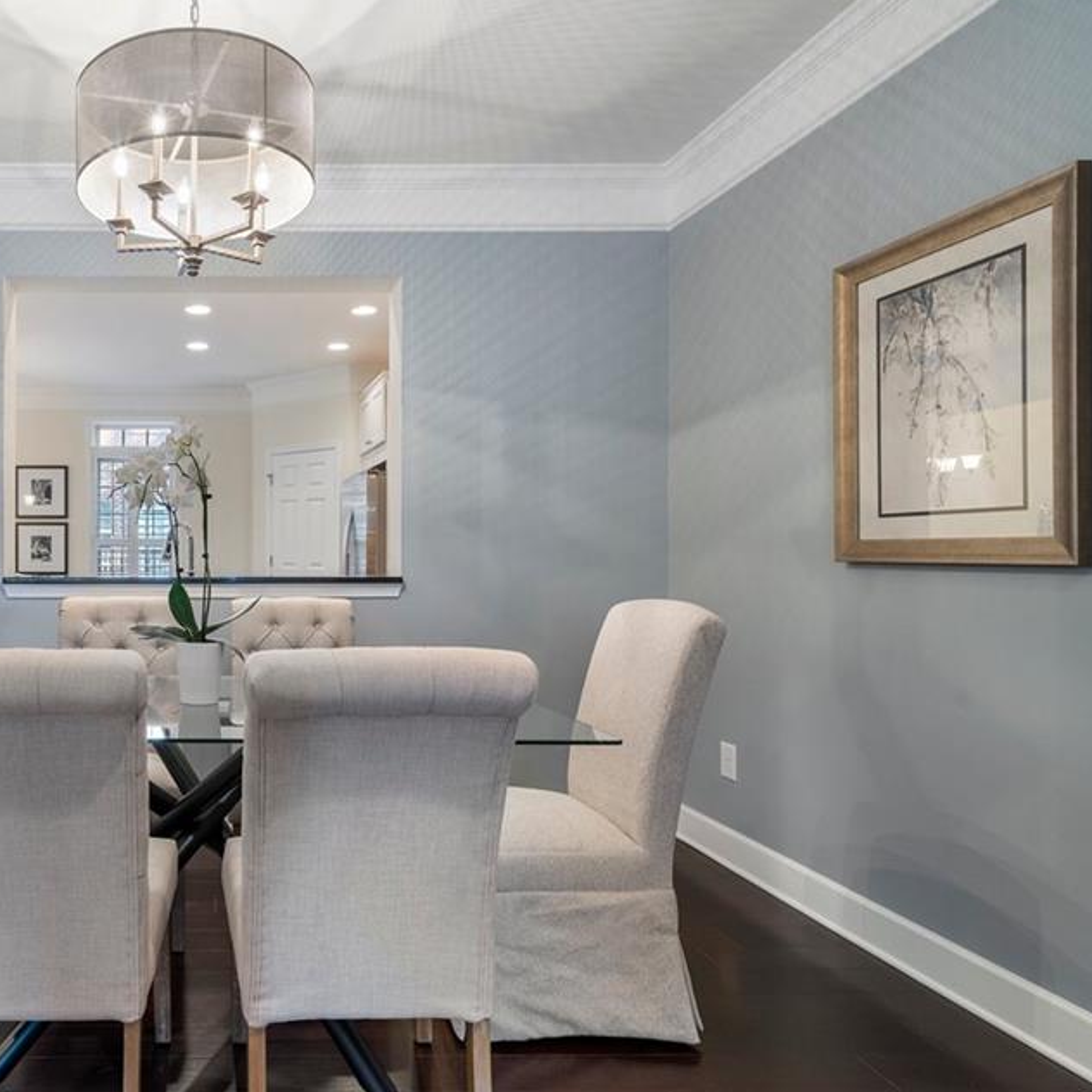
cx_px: 221
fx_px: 785
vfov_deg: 69.6
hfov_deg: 63.7
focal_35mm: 22
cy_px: 547
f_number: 7.1
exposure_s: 1/13
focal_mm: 16
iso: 640
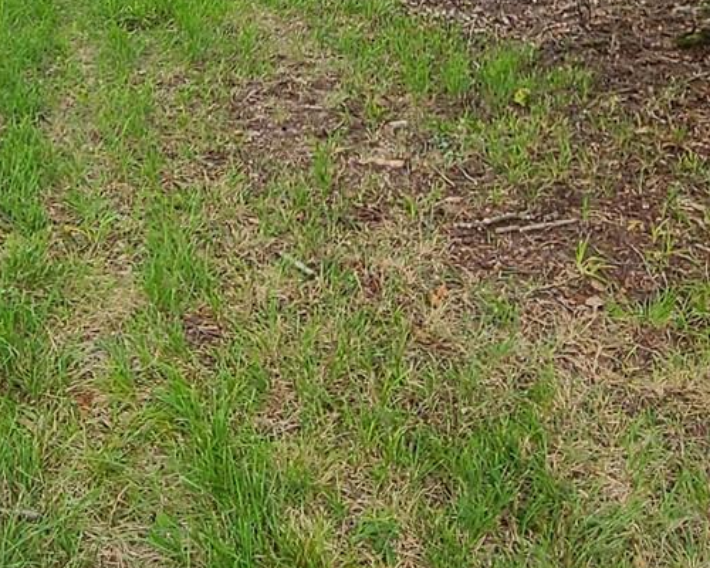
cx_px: 145
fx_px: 1093
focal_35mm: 52
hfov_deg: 34.9
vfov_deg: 23.8
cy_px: -257
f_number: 2.2
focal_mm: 2.2
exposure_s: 1/220
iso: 50
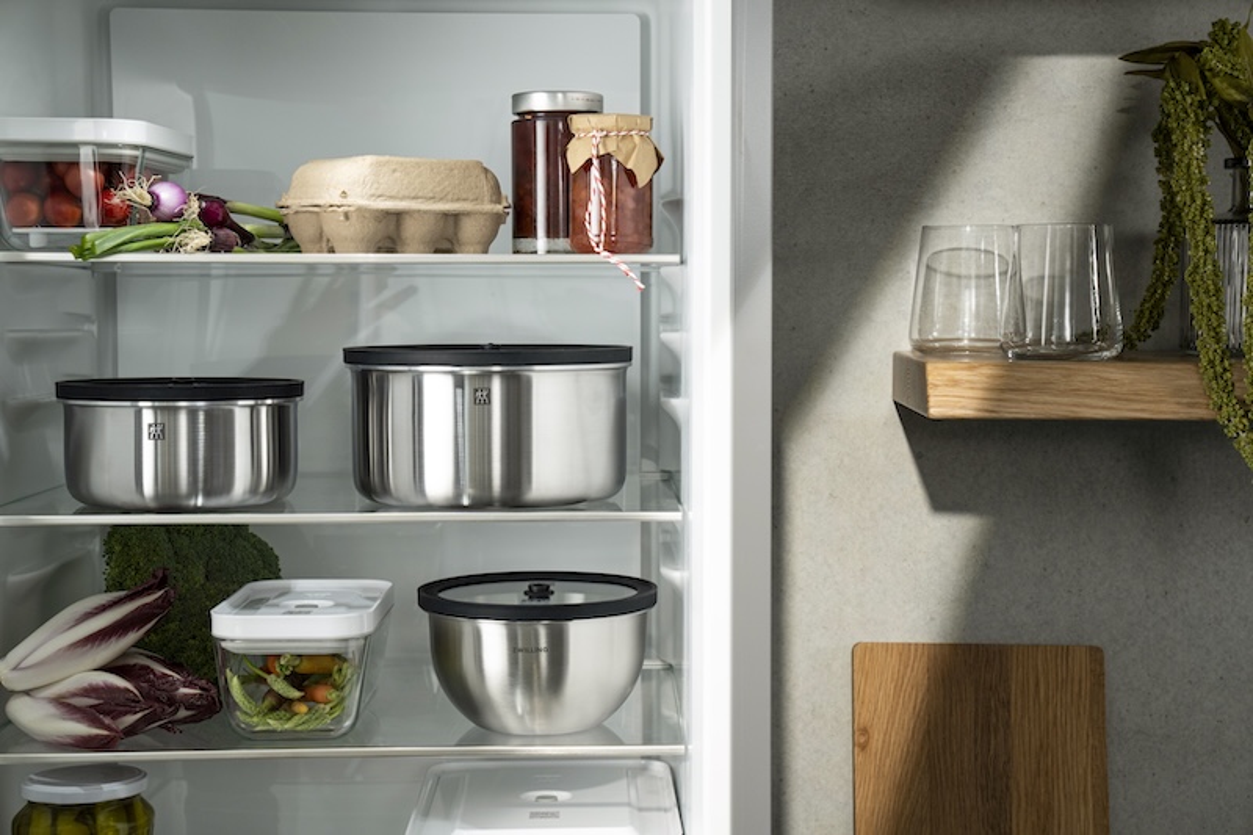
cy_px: 418
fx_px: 2331
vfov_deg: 20.3
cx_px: 626
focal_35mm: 67
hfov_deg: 30.1
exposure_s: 1/50
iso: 800
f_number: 7.1
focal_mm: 67
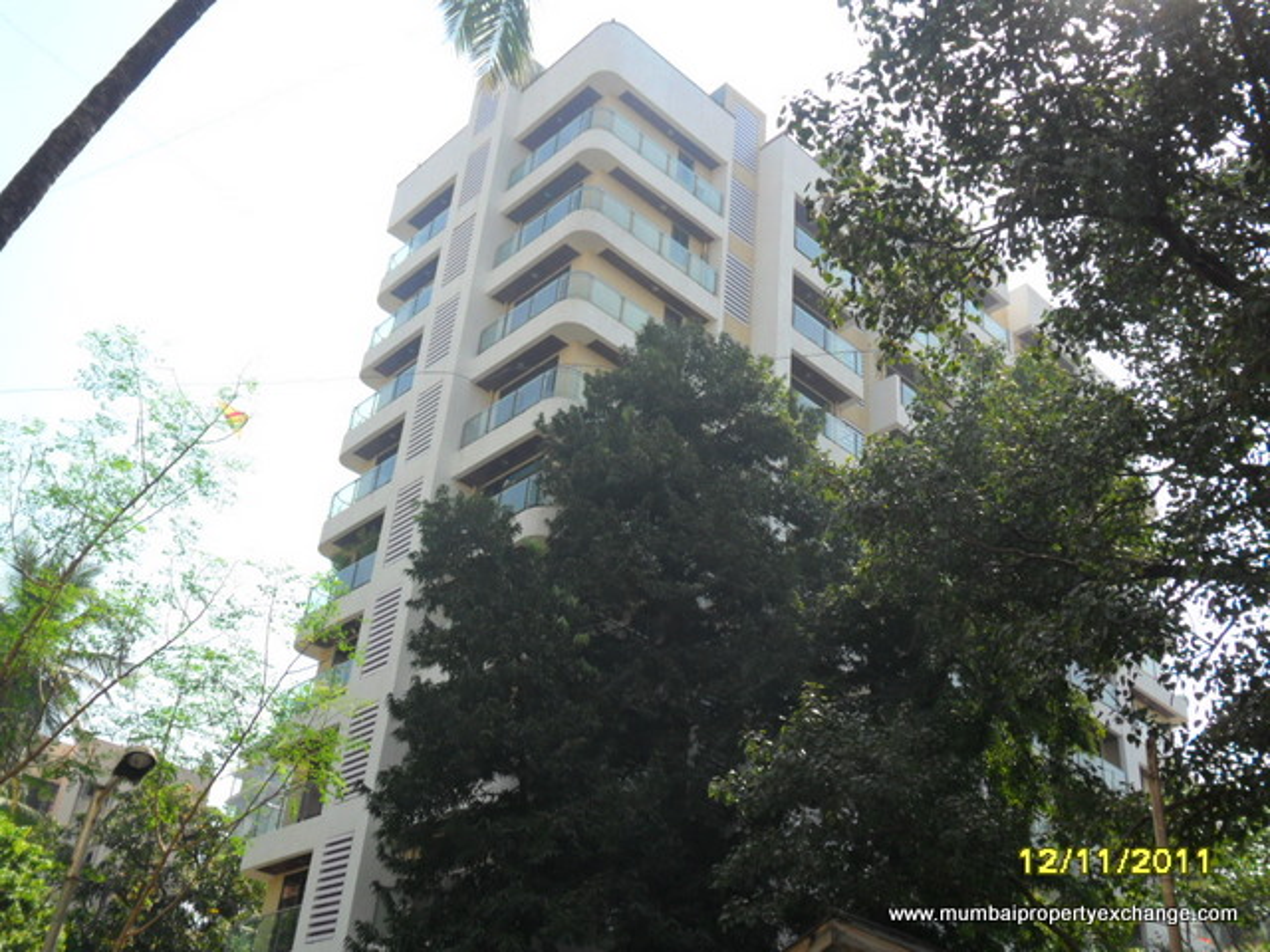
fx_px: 1357
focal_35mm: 37
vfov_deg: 38.7
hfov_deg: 50.1
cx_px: 635
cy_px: 476
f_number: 4
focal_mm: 6.6
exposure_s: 1/500
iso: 100
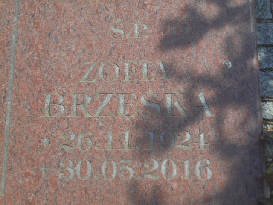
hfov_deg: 30.3
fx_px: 505
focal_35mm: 64
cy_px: 102
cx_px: 136
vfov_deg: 22.9
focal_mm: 11.5
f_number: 5.6
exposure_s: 1/320
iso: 100
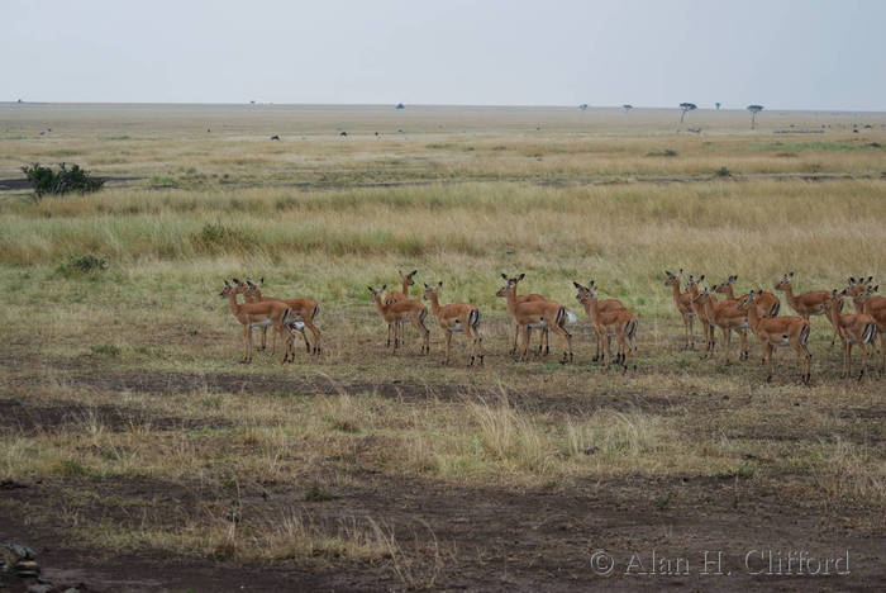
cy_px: 296
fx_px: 2956
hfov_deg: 17.0
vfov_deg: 11.4
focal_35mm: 120
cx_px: 443
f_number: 4.5
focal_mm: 80
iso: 125
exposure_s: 1/160
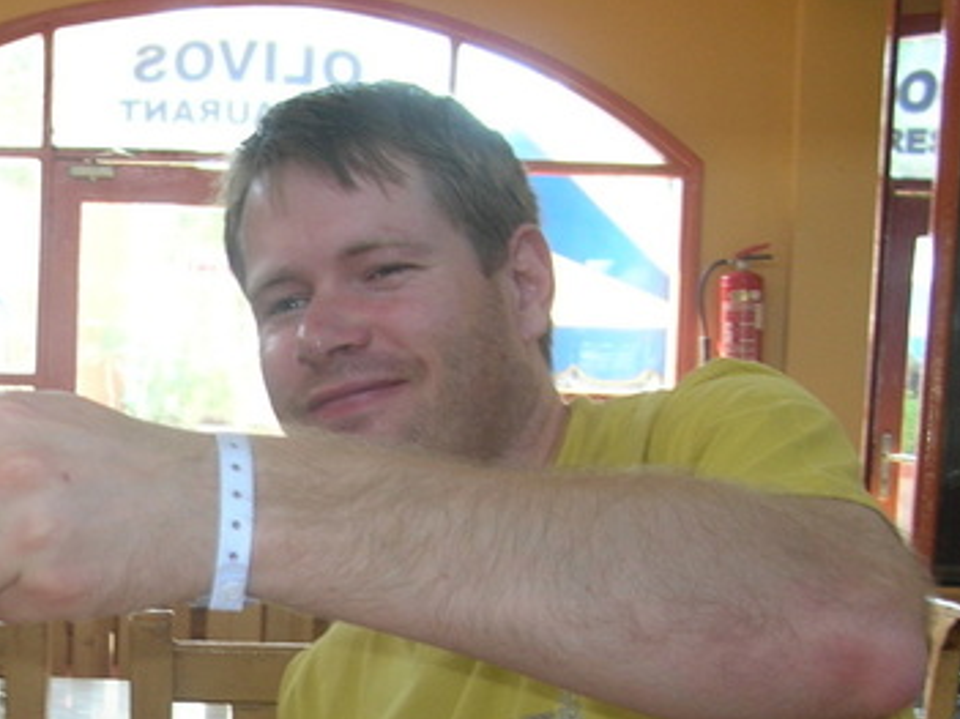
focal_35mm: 82
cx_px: -27
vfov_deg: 17.6
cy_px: 718
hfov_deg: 22.8
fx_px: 2273
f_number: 2.7
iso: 50
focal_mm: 6
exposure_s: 1/30.1
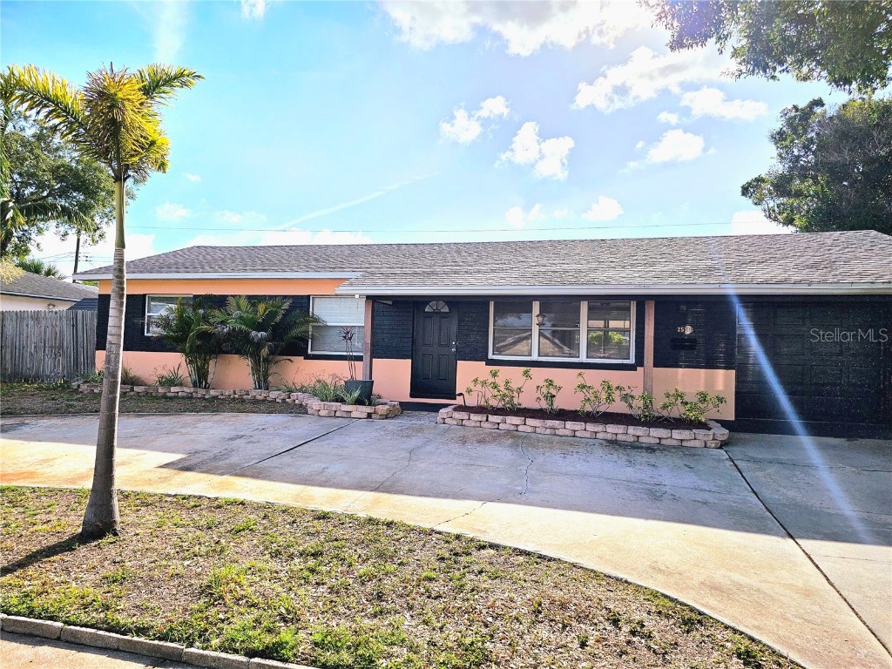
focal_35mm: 23
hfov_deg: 73.9
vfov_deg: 58.9
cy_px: 334
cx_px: 446
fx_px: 593
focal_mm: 6.3
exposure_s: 1/1667
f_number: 1.7
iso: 10
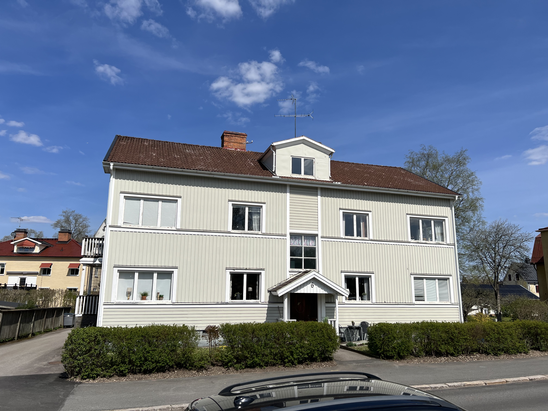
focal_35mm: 26
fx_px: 412
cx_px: 274
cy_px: 206
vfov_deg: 53.1
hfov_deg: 67.3
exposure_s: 1/8696
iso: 50
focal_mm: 5.7
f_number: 1.5
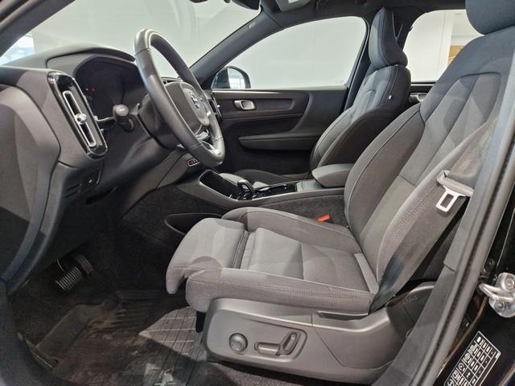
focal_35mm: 23
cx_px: 258
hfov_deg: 73.9
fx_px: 342
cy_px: 193
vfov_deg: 58.9
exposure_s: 1/100
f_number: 1.8
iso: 800
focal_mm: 5.4
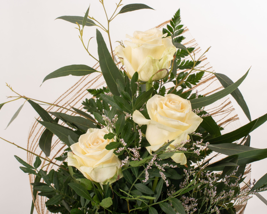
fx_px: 450
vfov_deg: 26.7
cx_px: 118
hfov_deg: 33.0
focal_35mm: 57
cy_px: 106
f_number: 13
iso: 640
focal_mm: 50
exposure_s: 1/160
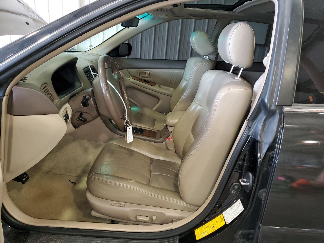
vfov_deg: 53.1
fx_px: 243
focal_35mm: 26
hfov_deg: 67.3
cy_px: 122
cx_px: 162
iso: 114
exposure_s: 1/40
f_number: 1.5
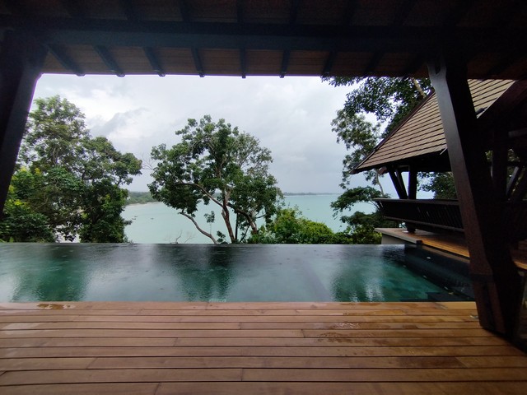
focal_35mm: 16
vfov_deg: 78.1
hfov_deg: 94.5
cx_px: 264
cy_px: 198
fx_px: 244
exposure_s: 1/603
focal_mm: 1.65
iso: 50
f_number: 2.2
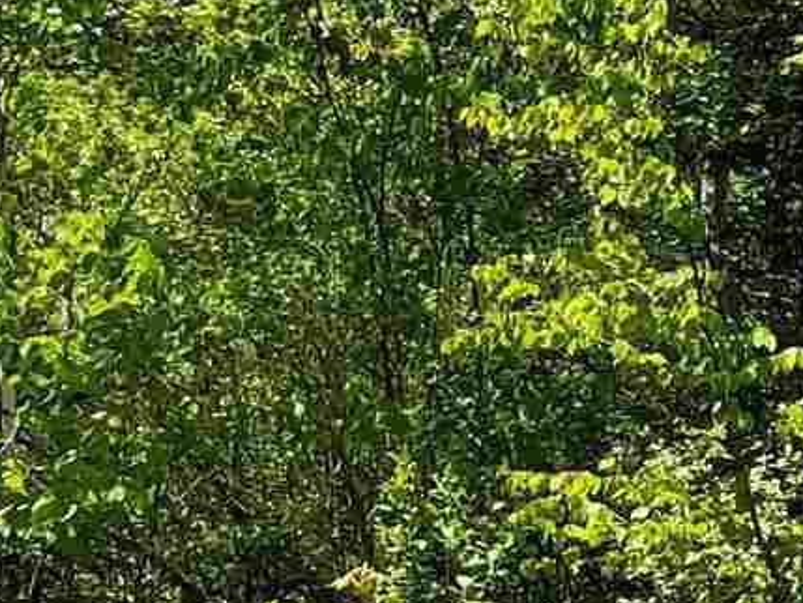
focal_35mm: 93
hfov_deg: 20.5
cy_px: 195
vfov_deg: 15.9
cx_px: 766
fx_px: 2158
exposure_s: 1/883
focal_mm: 1.74
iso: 32
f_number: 2.2
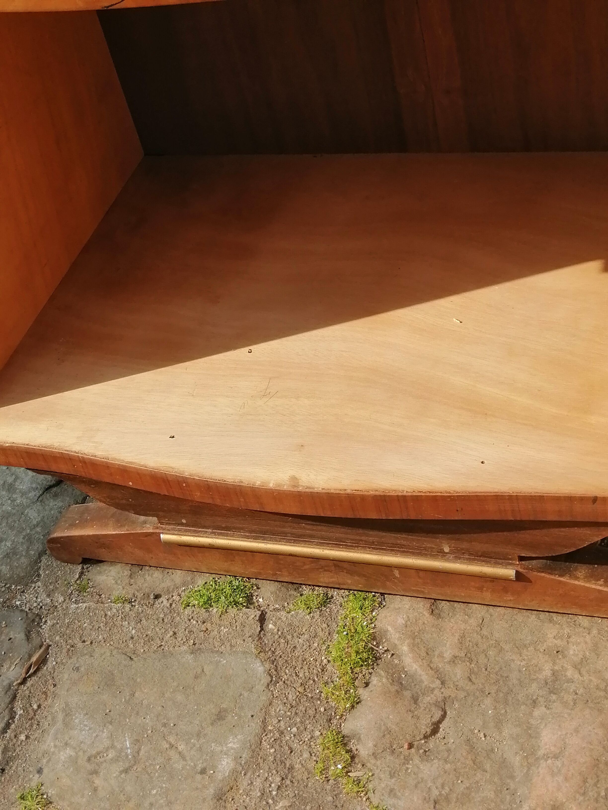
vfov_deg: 38.2
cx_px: 304
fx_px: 1171
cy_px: 405
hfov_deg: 29.1
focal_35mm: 50
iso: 50
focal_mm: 3.95
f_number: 1.8
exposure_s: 1/966
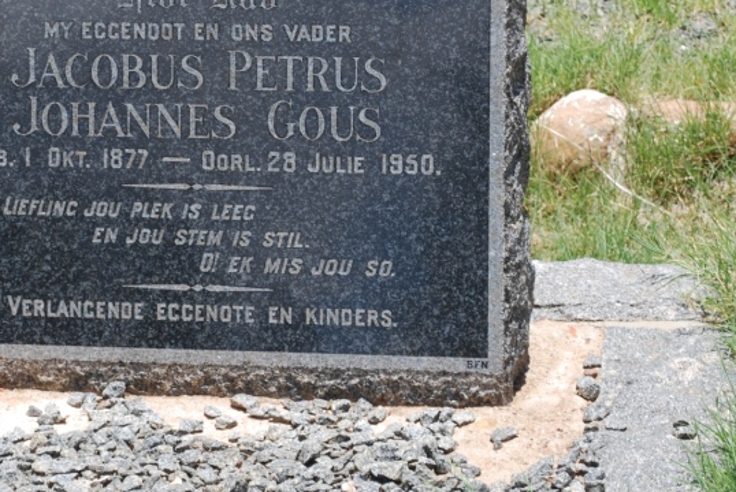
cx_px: 166
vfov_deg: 8.8
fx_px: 3212
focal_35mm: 157
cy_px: 172
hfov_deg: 13.0
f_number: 7.1
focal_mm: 55
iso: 100
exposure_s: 1/200
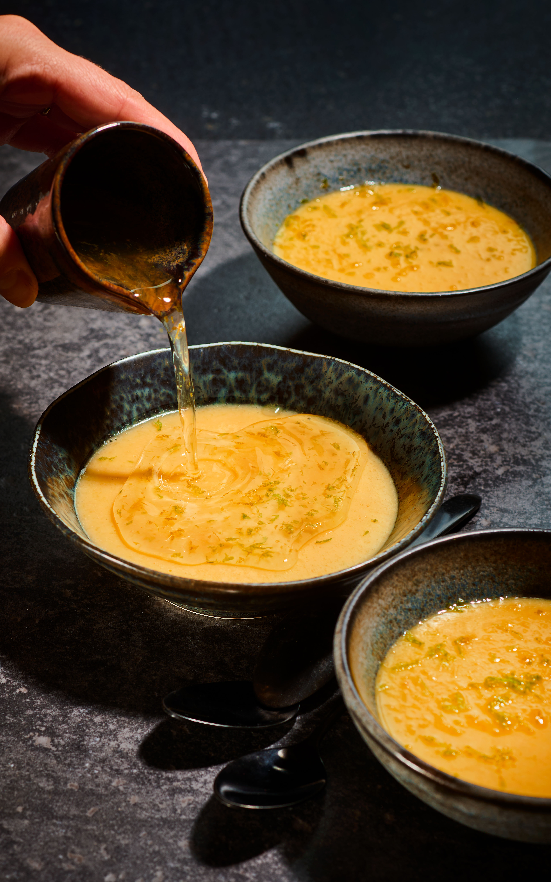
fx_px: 2090
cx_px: 274
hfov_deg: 15.0
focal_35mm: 87
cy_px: 441
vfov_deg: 23.8
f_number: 9
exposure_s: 1/30
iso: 100
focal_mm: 85
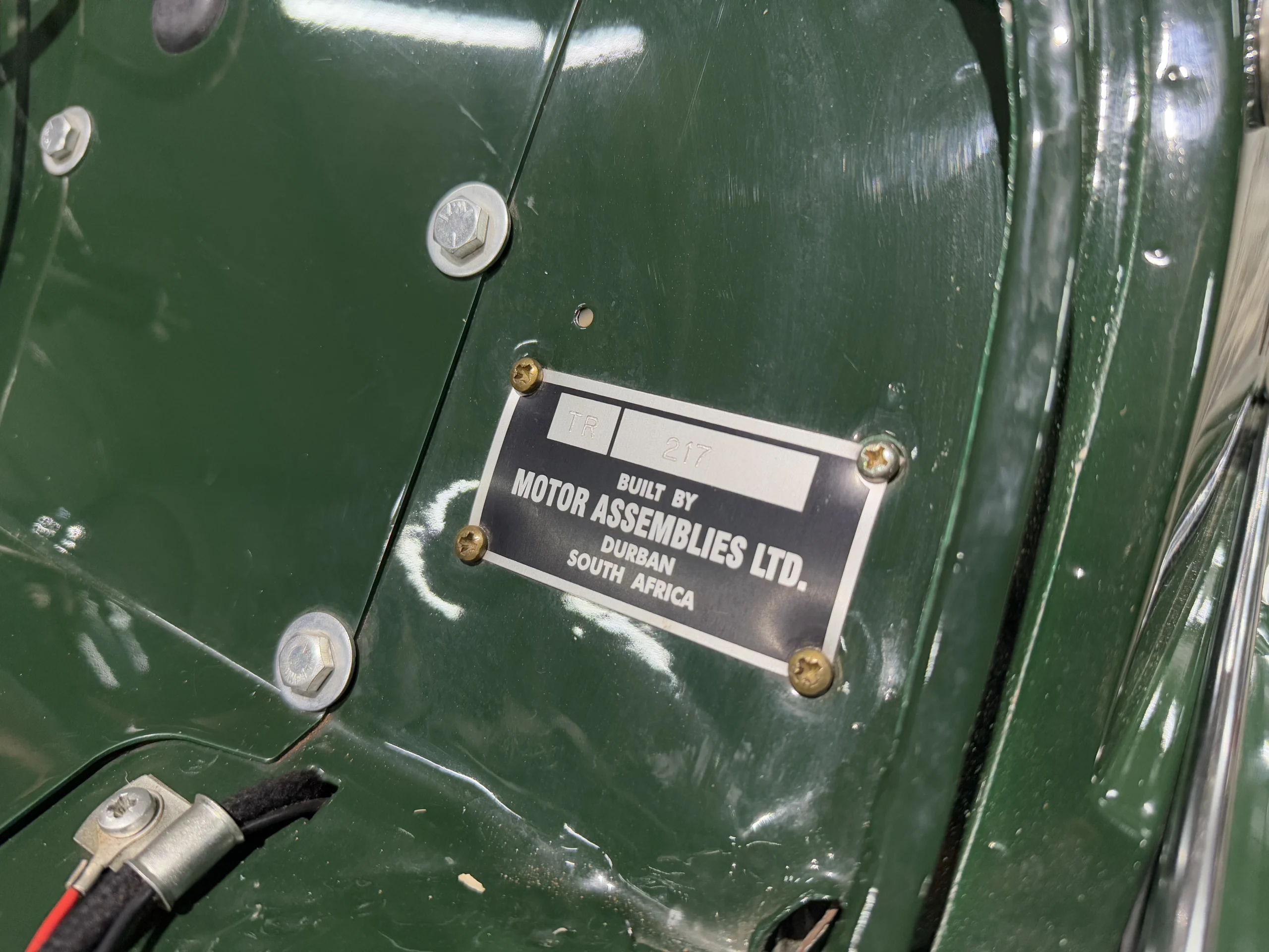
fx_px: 880
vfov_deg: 56.8
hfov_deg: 71.6
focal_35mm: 24
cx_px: 634
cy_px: 476
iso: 250
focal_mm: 6.76
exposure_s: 1/50
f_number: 1.78
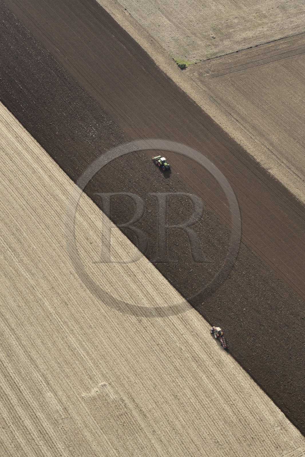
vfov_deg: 15.2
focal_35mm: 135
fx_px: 1716
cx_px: 152
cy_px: 228
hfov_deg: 10.2
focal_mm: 135
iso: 800
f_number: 8
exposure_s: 1/1600
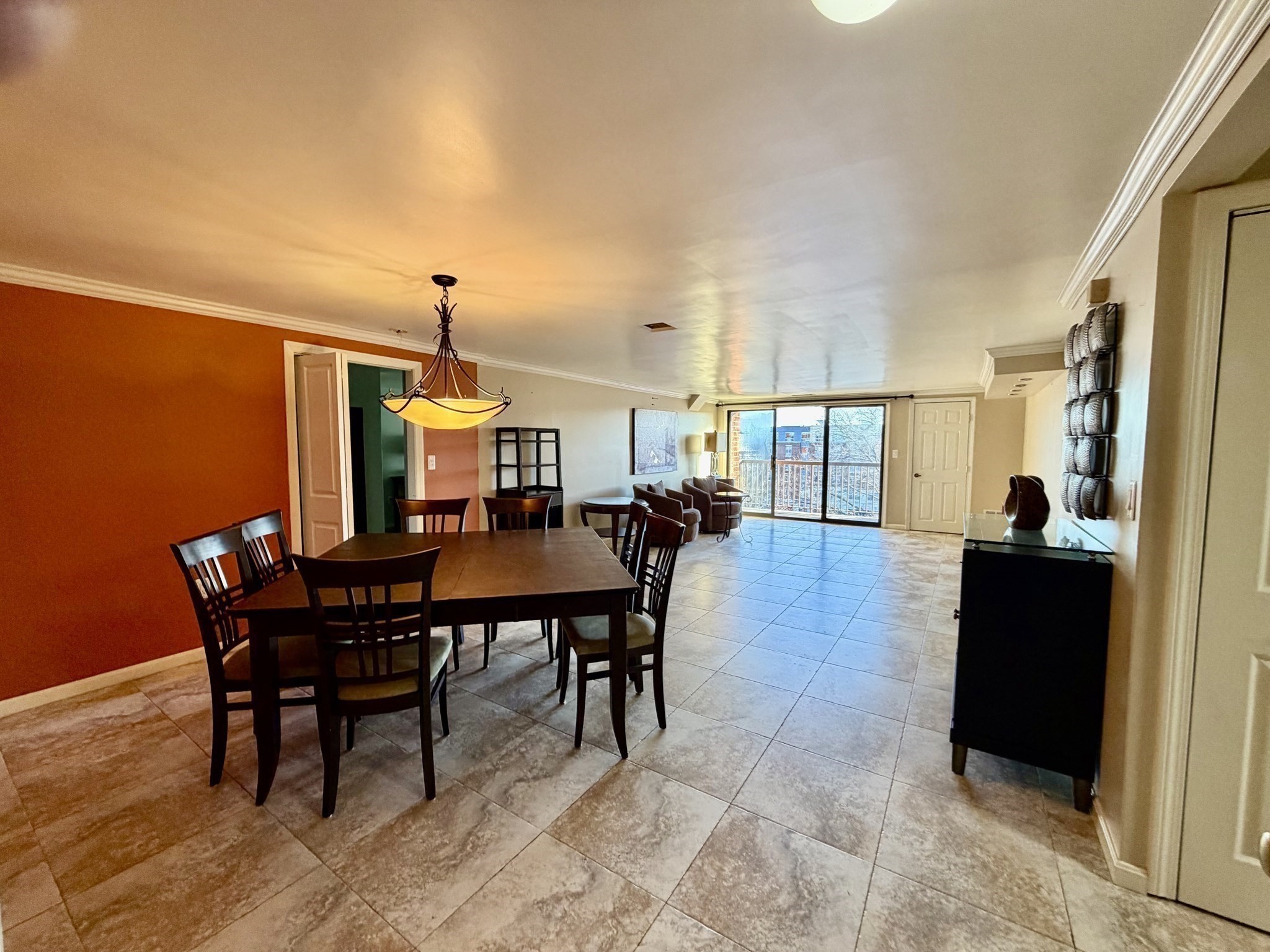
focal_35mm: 14
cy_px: 476
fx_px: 514
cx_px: 635
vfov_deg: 85.7
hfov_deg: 102.1
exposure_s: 1/120
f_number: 2.2
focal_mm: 2.22
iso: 250
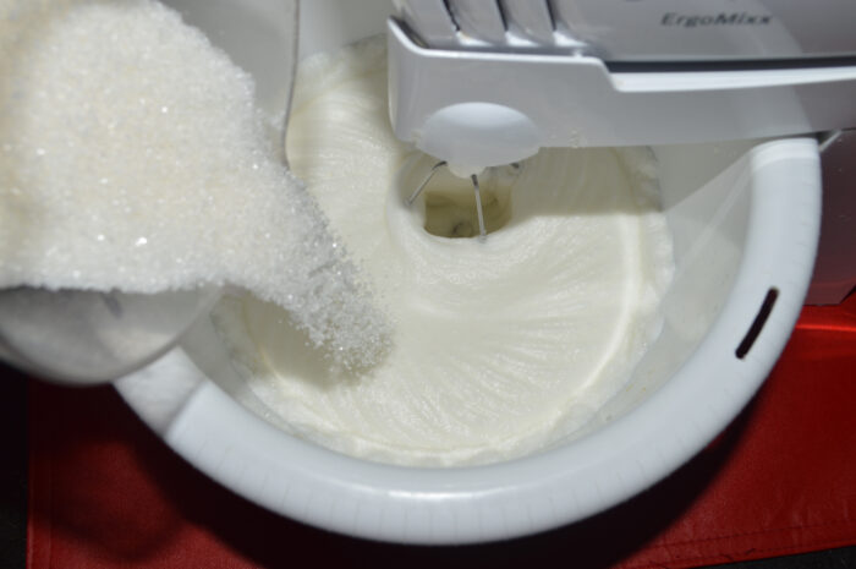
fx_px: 784
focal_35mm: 33
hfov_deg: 57.3
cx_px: 428
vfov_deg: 39.9
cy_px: 284
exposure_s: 1/60
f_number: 8
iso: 100
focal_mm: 22
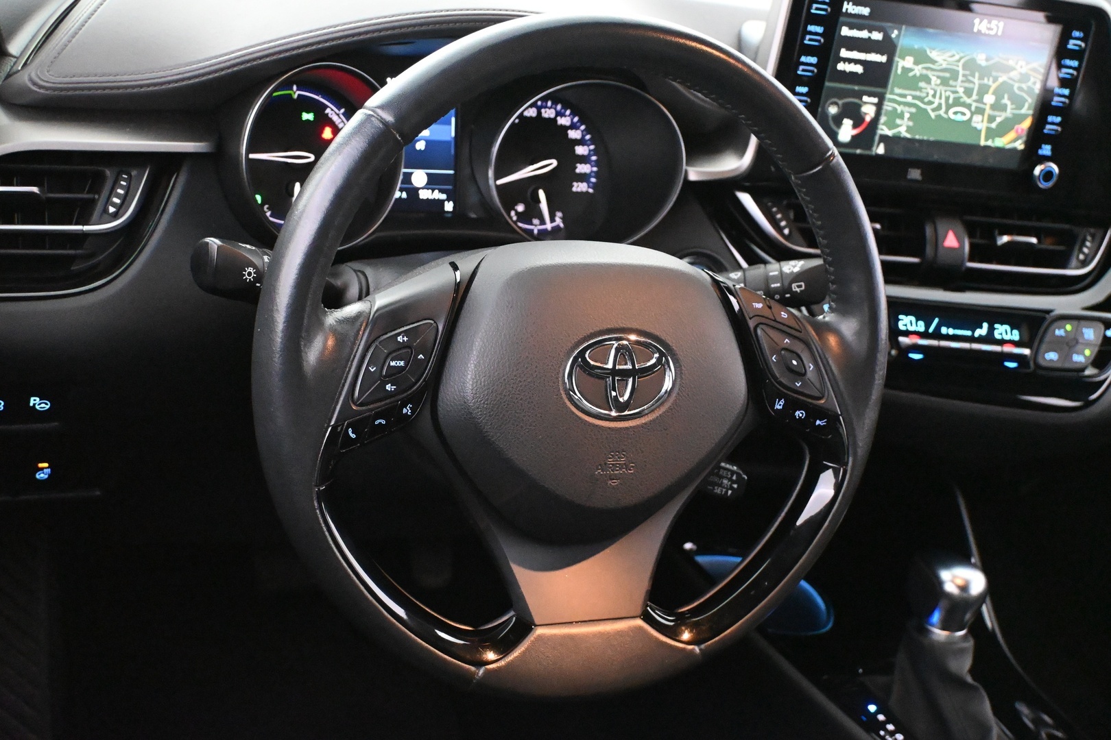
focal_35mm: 46
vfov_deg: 29.4
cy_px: 370
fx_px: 1412
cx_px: 556
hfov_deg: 43.0
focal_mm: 30.5
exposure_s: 1/50
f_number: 4.8
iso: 12800
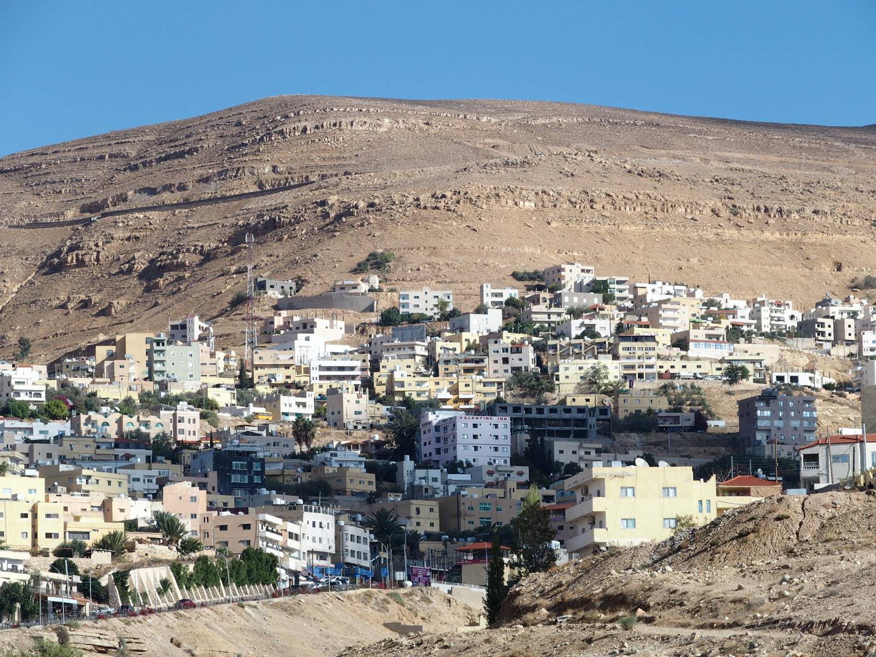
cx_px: 438
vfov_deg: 8.2
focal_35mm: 182
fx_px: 4606
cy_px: 328
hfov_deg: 10.9
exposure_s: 1/640
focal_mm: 38.6
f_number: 5.6
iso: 100
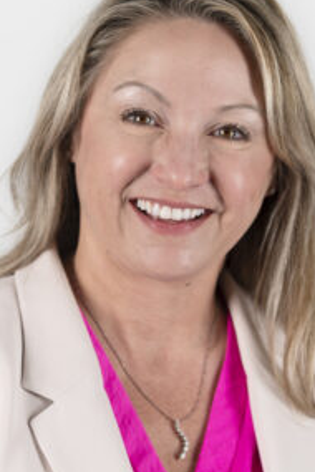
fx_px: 2192
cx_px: 150
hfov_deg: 8.2
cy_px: 295
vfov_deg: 12.3
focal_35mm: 167
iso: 320
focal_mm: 85
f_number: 2.8
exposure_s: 1/320
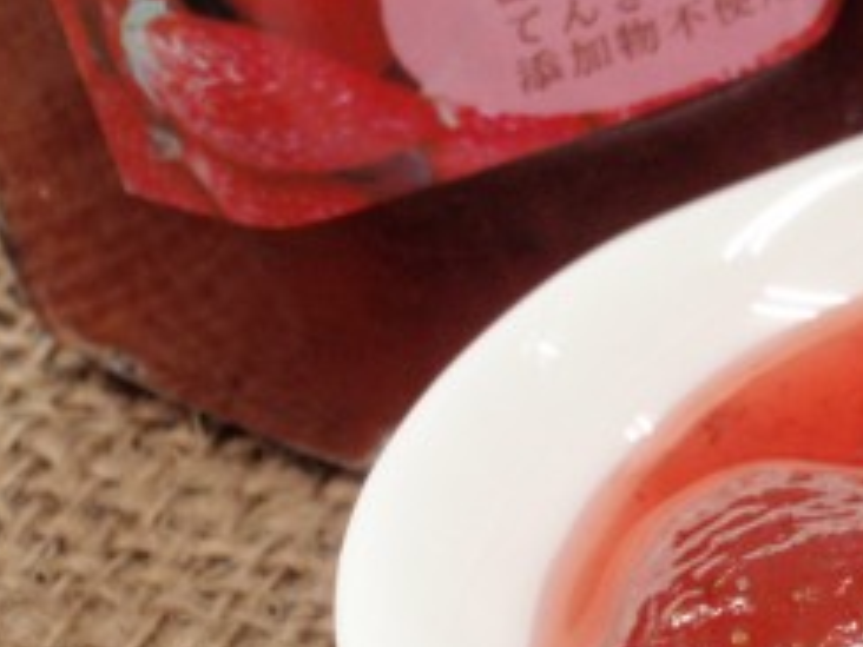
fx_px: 2618
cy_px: 276
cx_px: 1026
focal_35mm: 105
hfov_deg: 17.8
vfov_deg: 14.1
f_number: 3.9
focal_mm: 7.25
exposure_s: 1/25
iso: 200
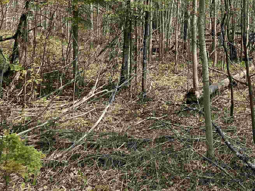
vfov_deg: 22.5
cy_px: -26
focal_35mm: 61
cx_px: 168
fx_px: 449
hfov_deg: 31.5
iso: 32
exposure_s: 1/1316
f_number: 1.8
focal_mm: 4.25
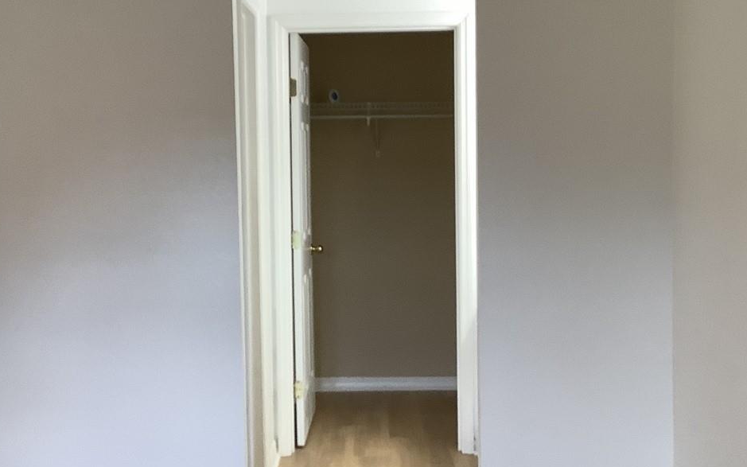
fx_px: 1140
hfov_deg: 36.3
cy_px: 223
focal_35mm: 56
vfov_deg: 23.1
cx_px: 345
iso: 80
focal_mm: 3.3
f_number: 2.4
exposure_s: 1/60
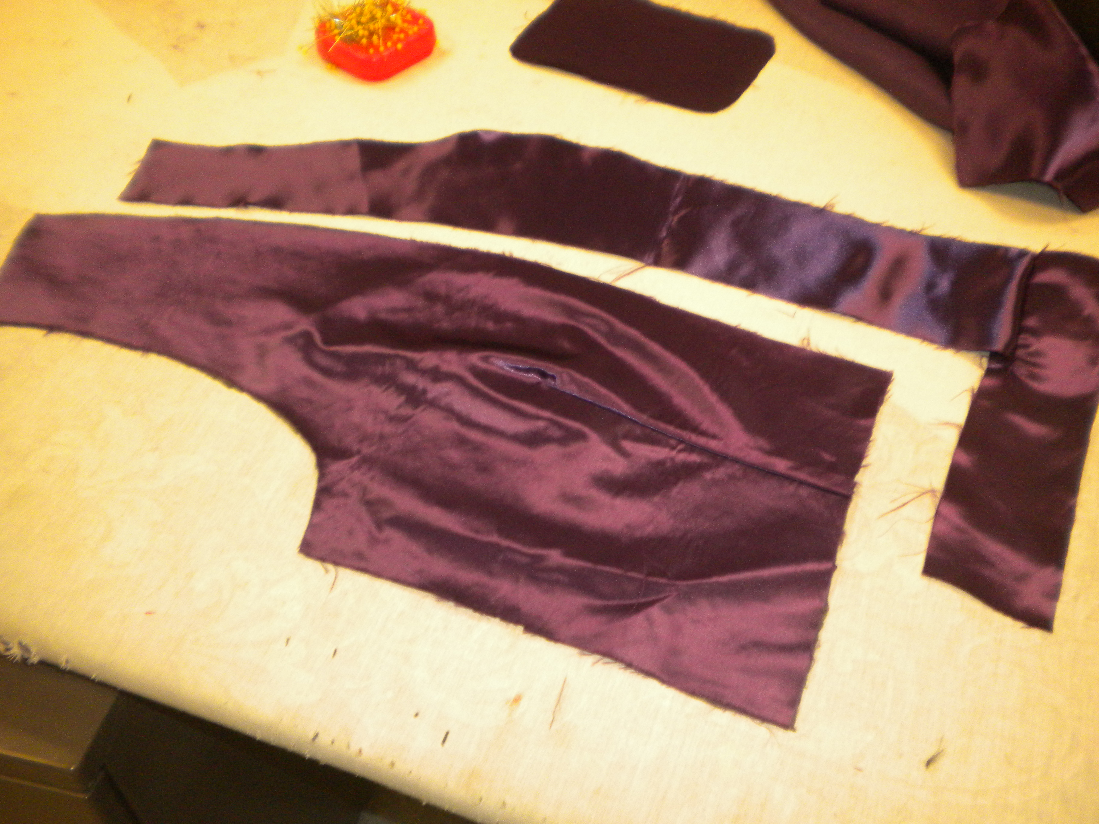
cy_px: 412
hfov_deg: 52.6
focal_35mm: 35
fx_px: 1111
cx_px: 550
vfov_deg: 40.7
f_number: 3.1
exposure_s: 1/56.4
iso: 378
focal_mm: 6.3
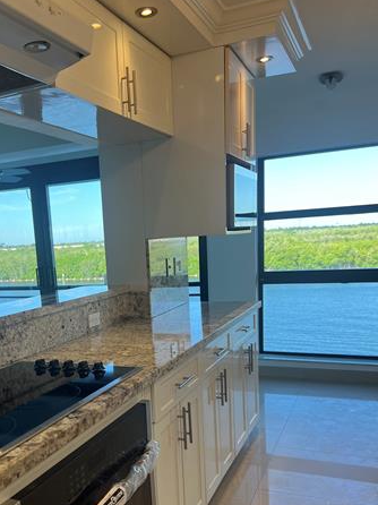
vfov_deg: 51.9
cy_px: 328
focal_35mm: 35
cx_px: 126
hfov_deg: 40.2
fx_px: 510
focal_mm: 5.7
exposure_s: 1/192
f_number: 1.5
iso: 40
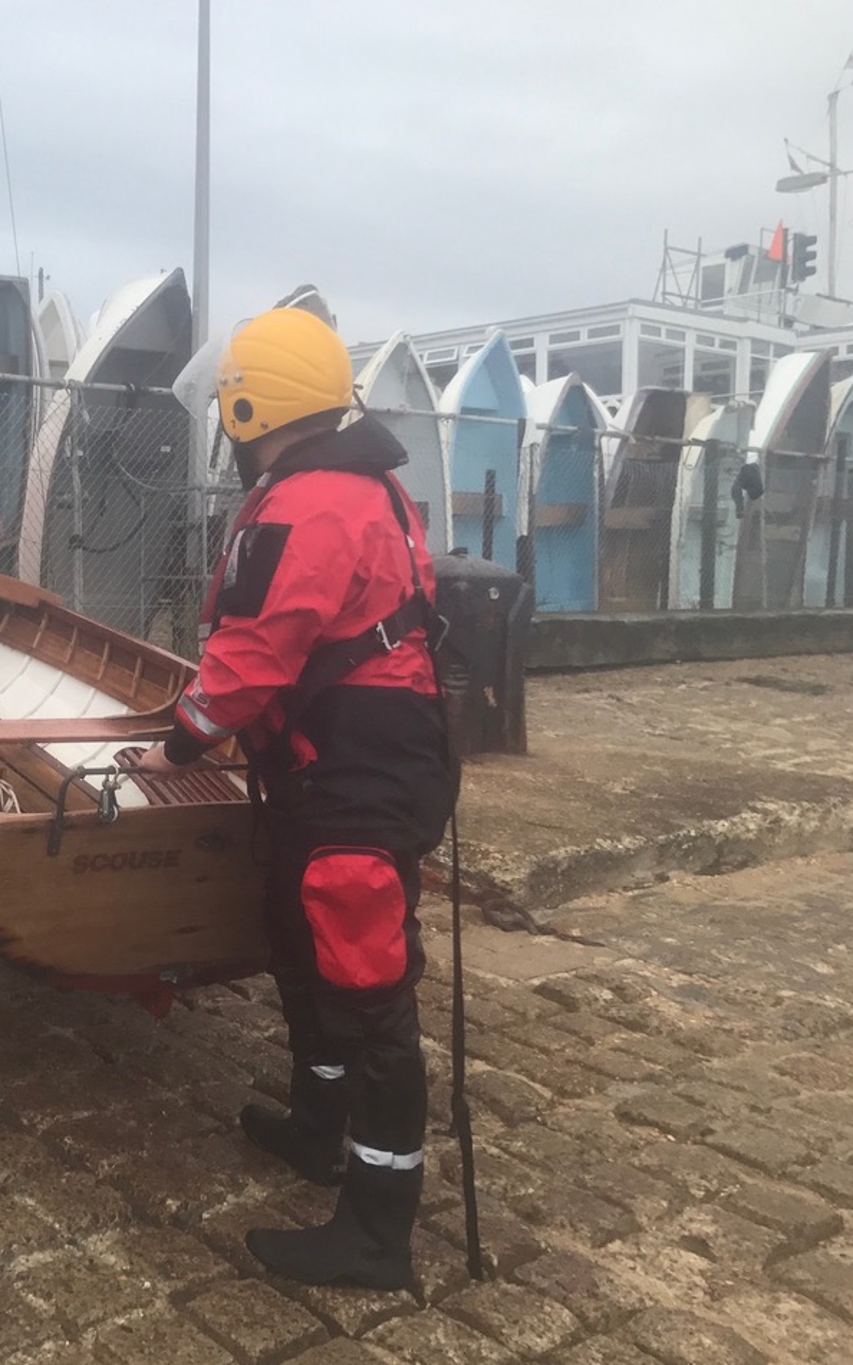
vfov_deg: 49.3
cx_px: -50
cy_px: 681
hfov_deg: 29.3
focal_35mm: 40
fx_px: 1487
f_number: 1.8
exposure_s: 1/567
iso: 20
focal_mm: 3.99
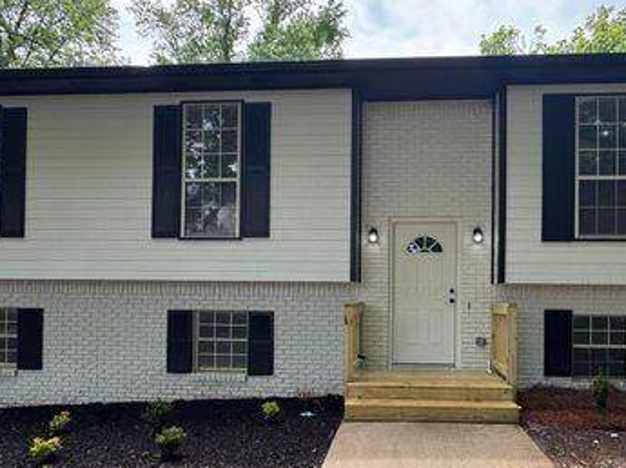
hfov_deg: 66.8
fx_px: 470
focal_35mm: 26
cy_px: 292
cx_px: 370
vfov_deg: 52.4
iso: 40
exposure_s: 1/334
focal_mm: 2.22
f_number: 2.2
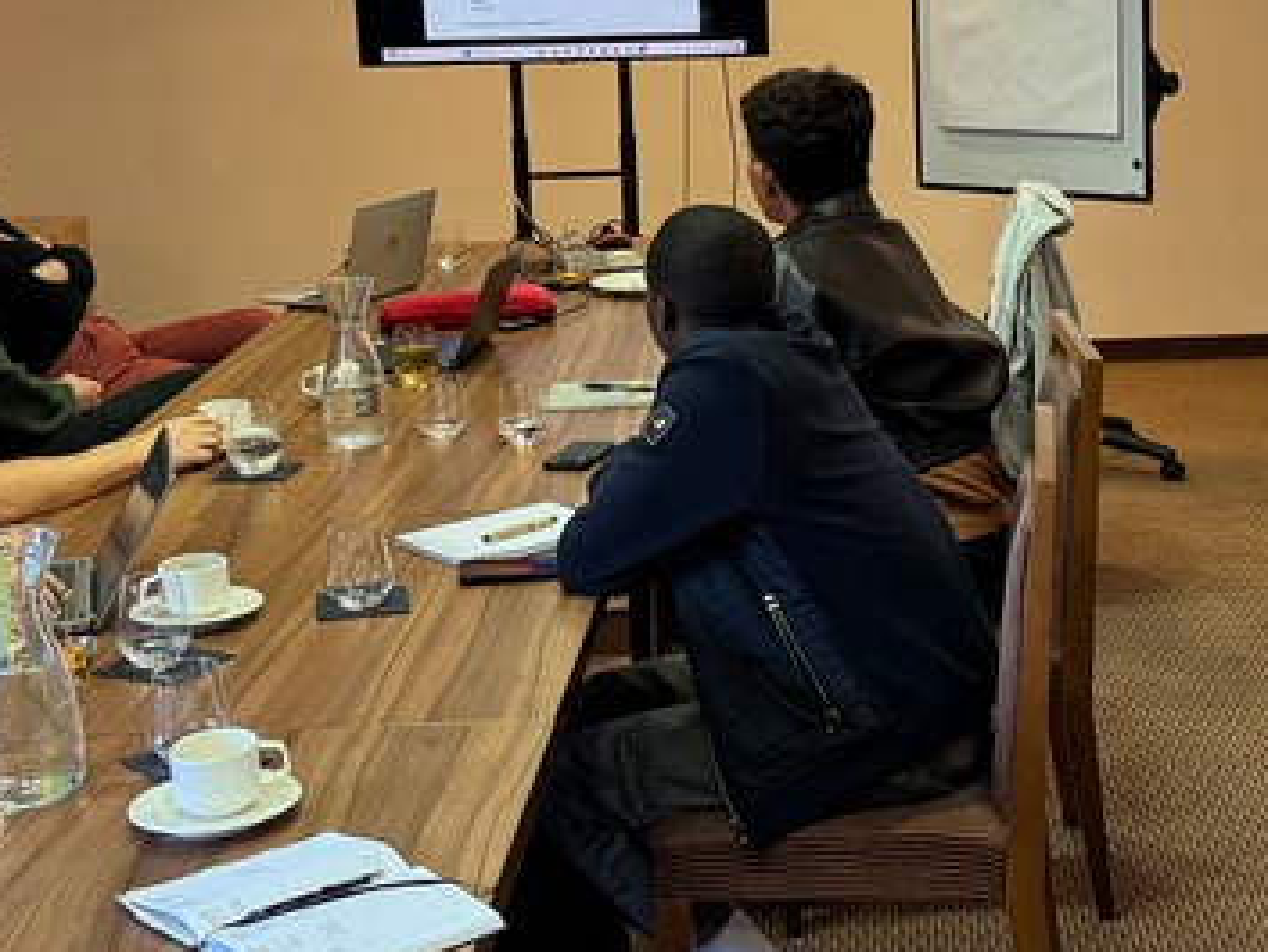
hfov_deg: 28.4
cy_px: 298
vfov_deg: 21.5
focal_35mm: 68
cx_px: 801
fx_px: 2492
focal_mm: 6.76
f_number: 1.78
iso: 200
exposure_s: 1/100
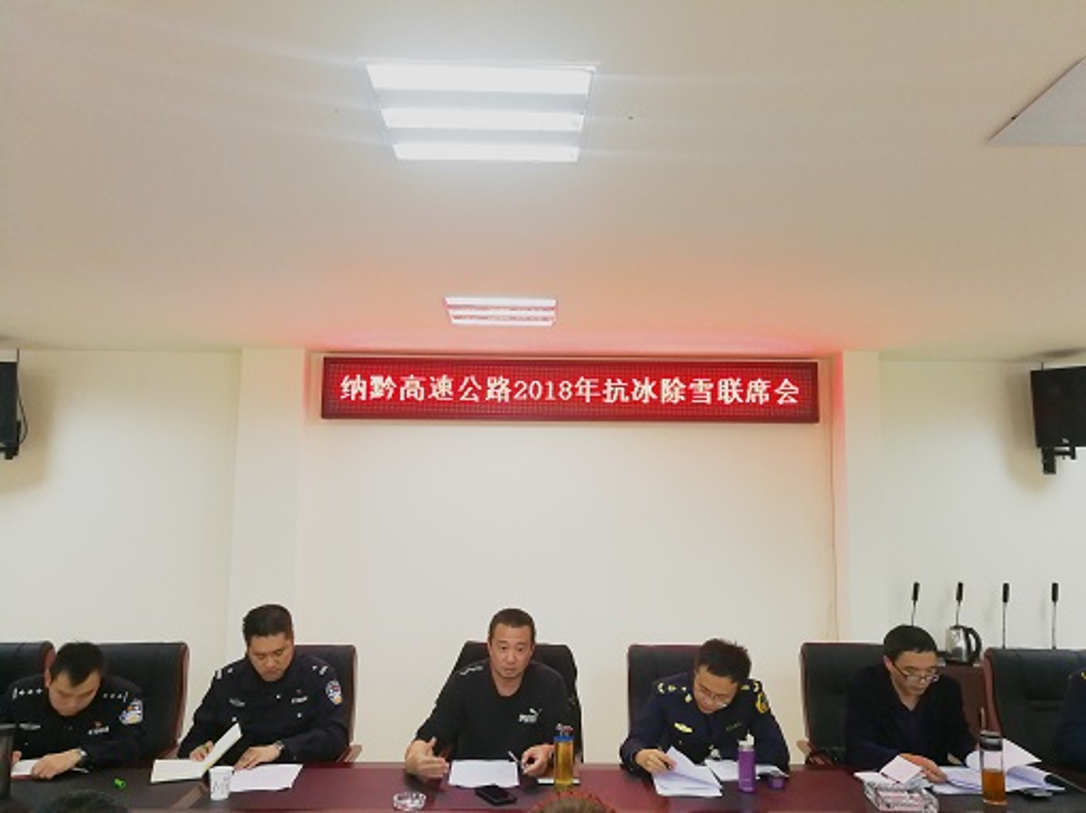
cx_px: 543
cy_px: 406
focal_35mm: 27
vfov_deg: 51.3
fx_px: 847
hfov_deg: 65.3
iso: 200
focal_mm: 3.95
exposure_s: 1/30
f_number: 1.8
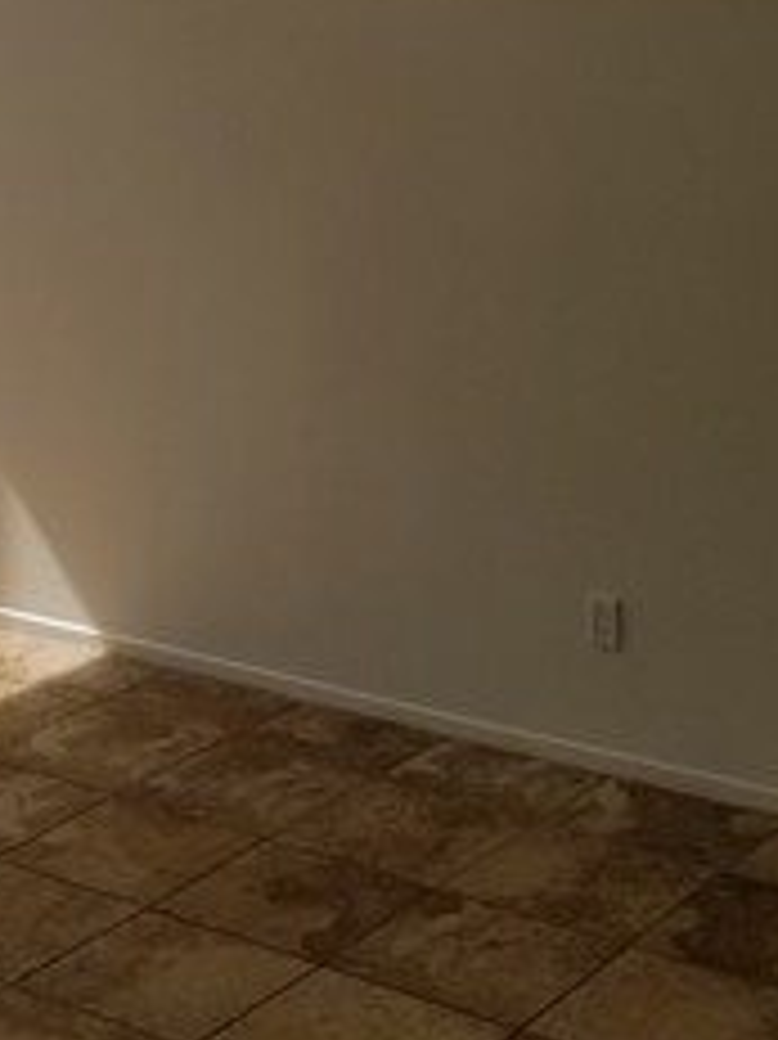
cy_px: 257
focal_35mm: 72
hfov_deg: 19.8
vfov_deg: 26.7
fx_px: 2160
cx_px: 0
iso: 50
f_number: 1.7
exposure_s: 1/1840
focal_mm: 4.25
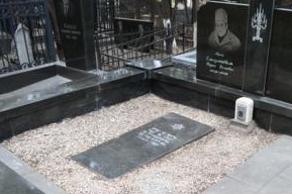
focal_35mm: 42
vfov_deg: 31.3
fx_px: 340
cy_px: 146
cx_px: 215
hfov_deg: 45.0
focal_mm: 18
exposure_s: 1/40
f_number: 5.6
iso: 140
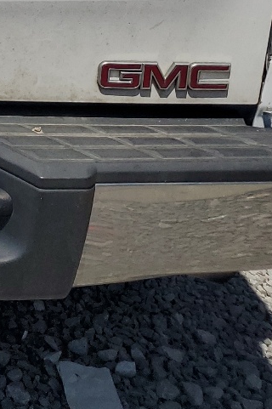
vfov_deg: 21.2
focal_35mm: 90
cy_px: -66
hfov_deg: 13.0
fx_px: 1021
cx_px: -281
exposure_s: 1/10000
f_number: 1.5
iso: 50
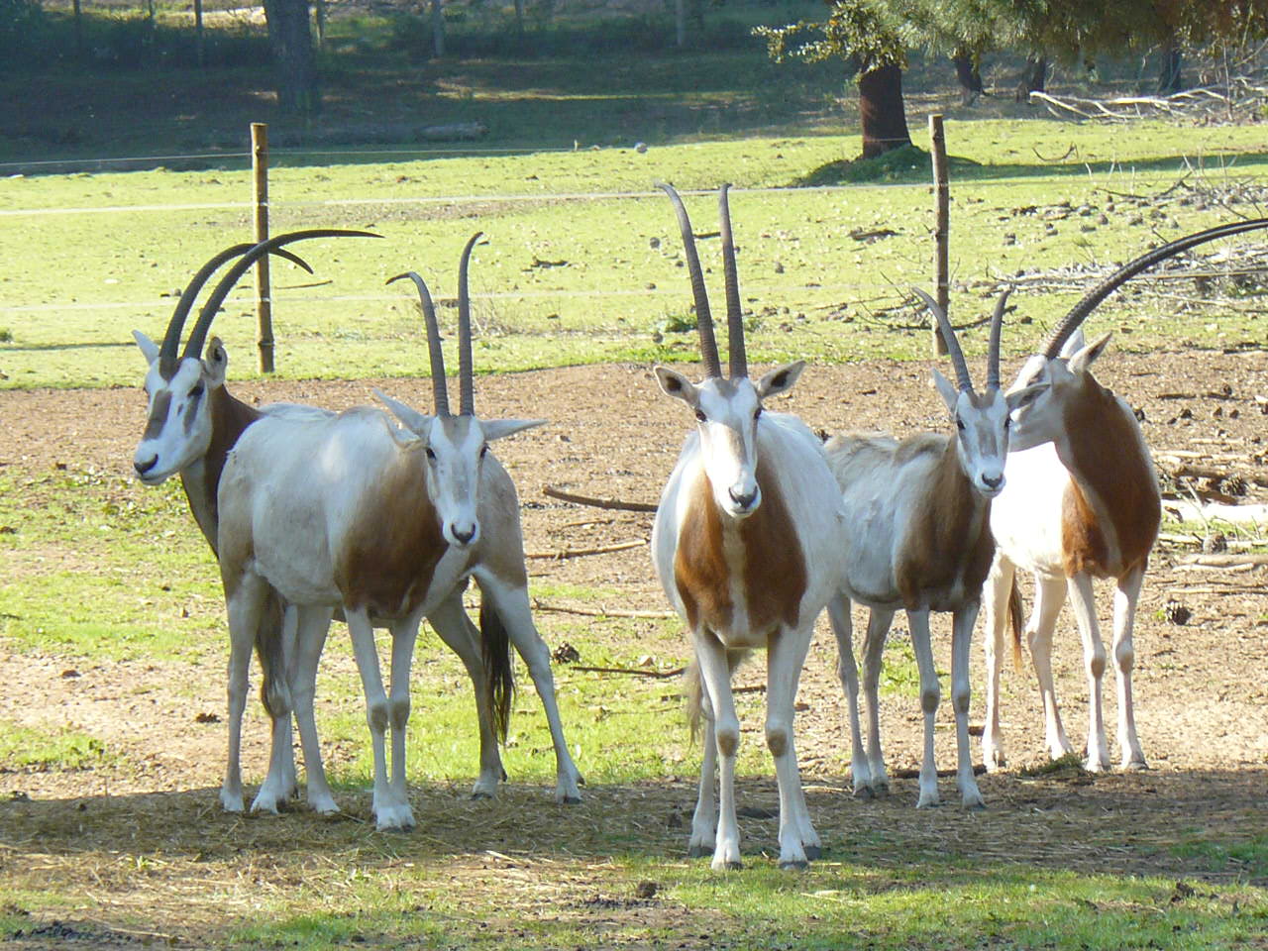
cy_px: 476
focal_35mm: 324
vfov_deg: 4.6
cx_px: 634
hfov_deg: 6.1
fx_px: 11868
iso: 100
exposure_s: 1/160
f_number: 4
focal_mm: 35.9
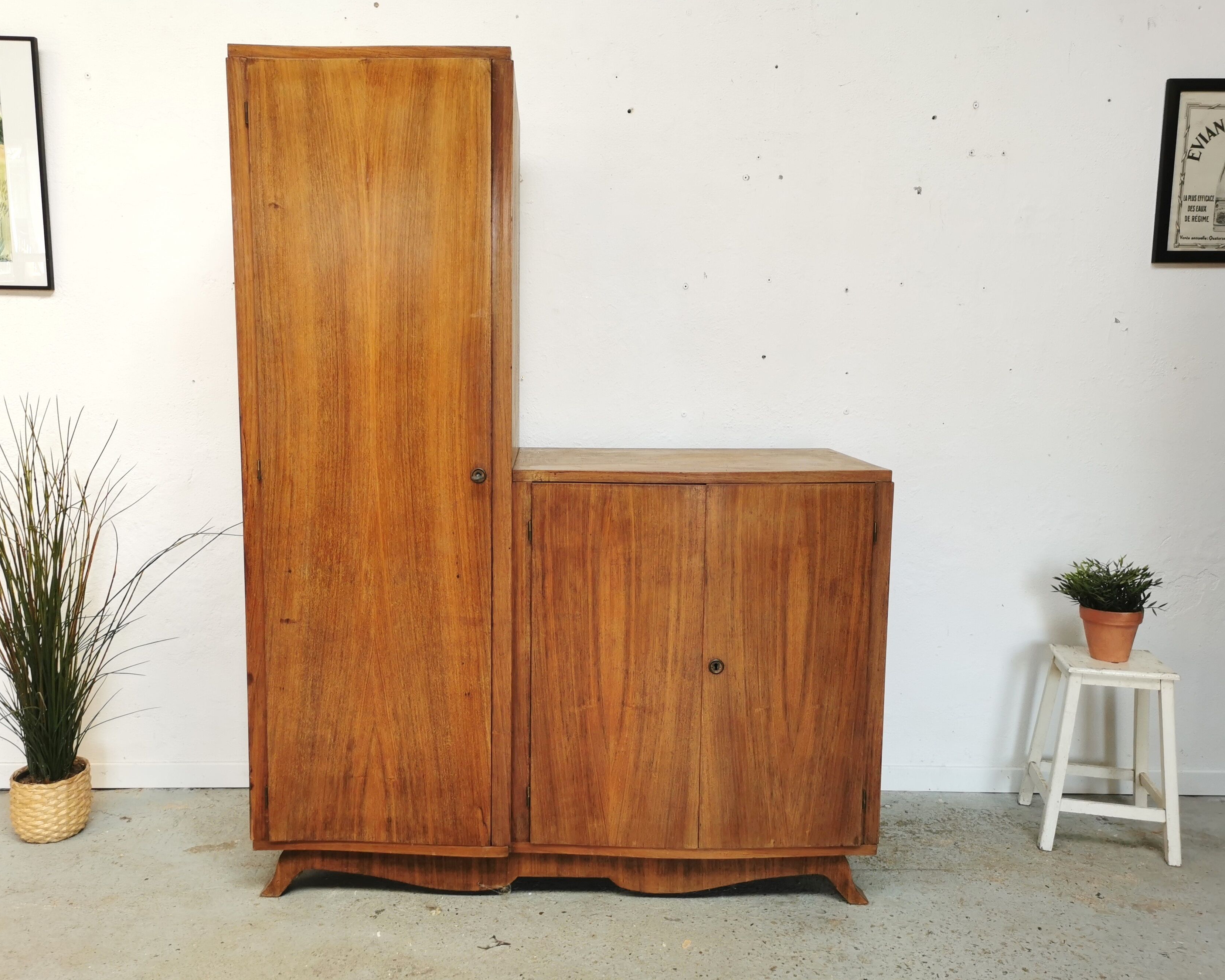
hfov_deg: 60.3
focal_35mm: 29
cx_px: 558
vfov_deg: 50.0
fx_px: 1051
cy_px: 490
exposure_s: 1/100
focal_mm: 5.58
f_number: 1.8
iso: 64
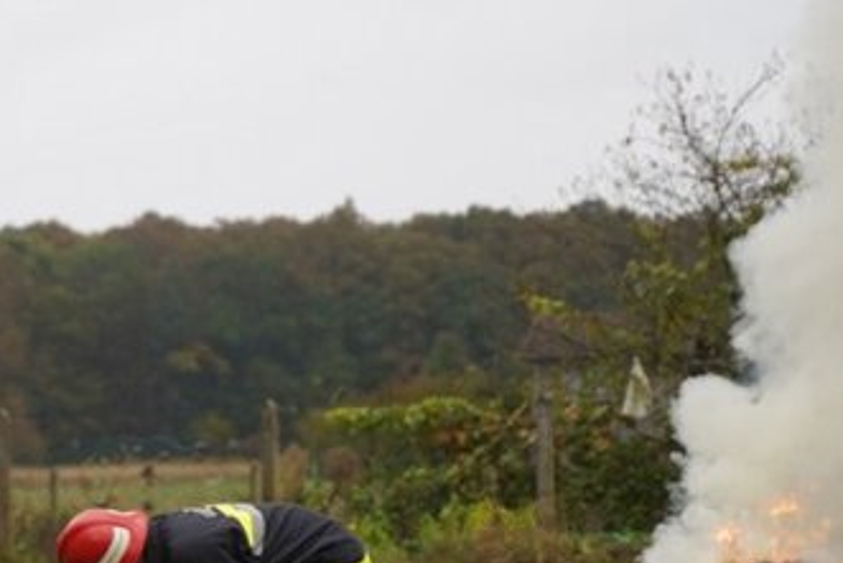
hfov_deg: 10.2
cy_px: 503
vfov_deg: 6.9
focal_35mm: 198
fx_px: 4638
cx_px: -188
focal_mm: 64
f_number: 2.8
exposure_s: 1/800
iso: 250
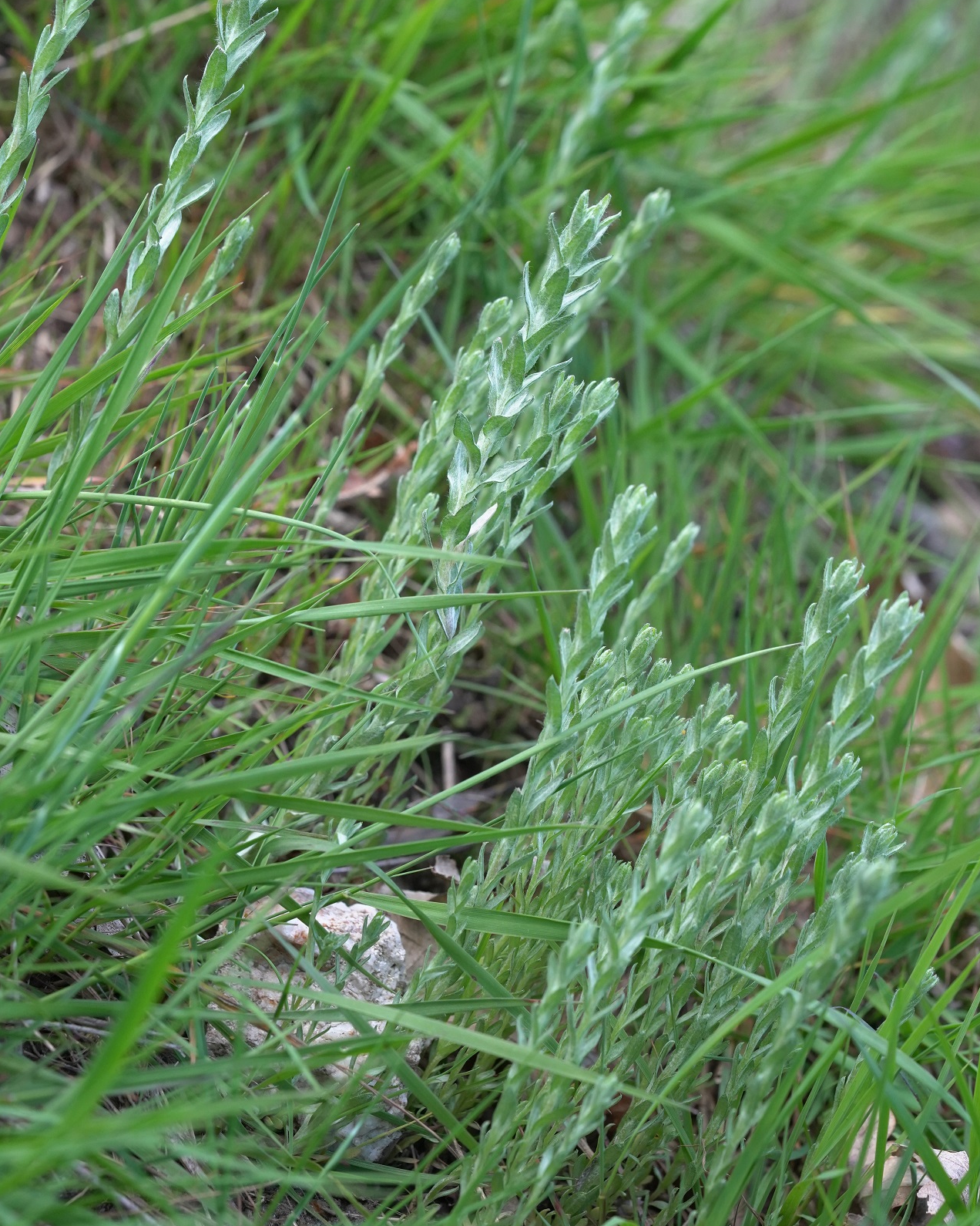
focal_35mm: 102
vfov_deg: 18.8
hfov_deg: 15.1
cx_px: 492
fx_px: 3698
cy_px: 510
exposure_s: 1/320
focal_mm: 90
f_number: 9
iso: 2000
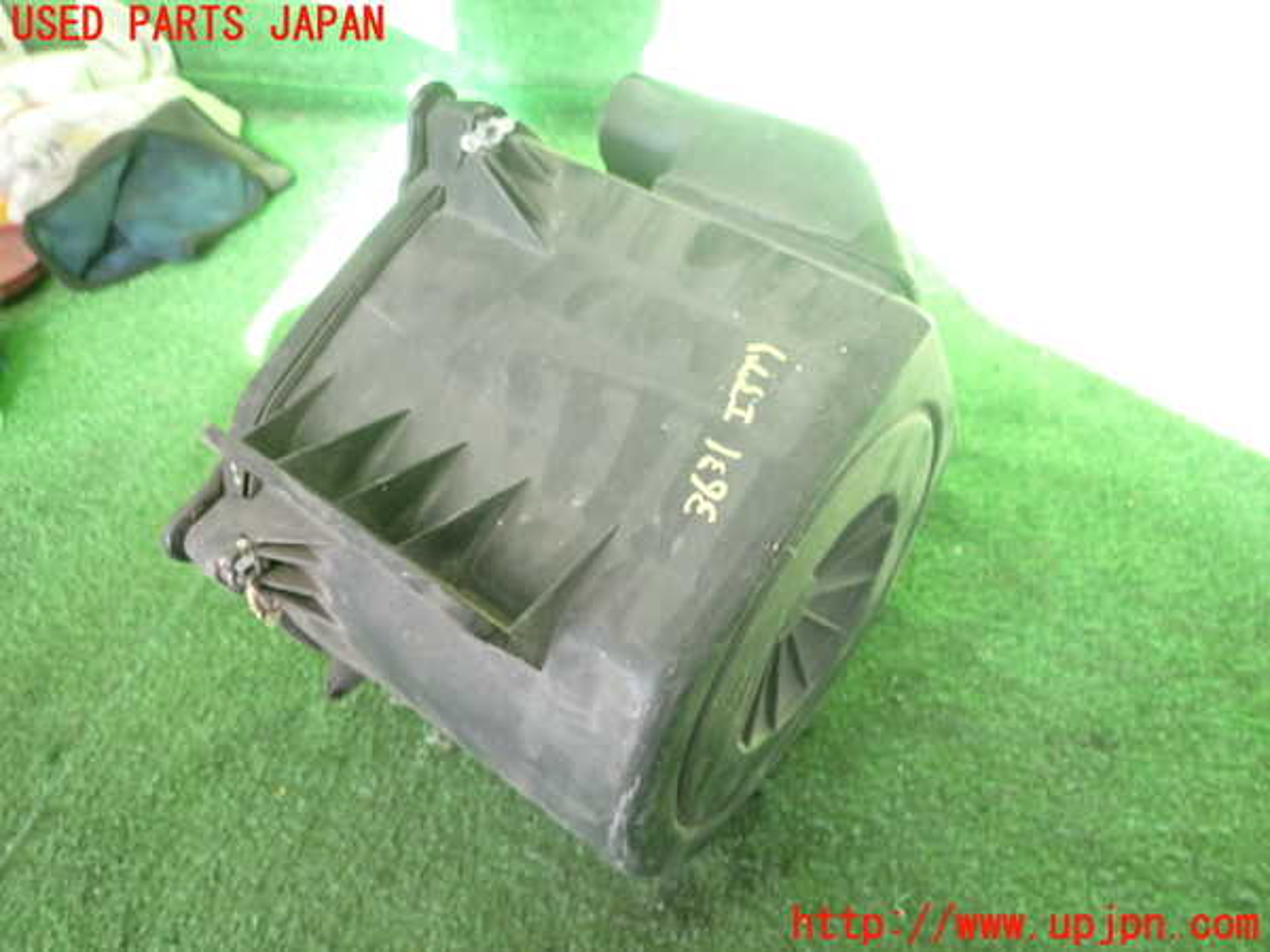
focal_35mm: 25
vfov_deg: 54.9
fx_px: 917
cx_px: 635
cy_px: 476
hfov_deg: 69.4
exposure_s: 1/30
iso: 320
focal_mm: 4.5
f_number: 2
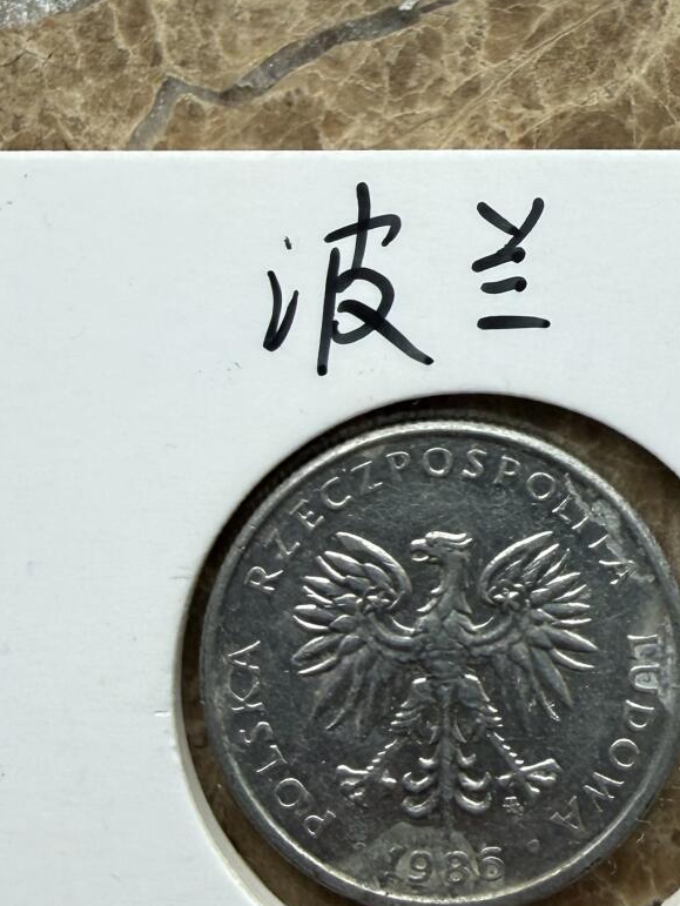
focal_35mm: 56
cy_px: 449
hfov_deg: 25.7
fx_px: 1466
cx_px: 546
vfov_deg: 34.3
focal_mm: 2.22
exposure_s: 1/99
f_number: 2.2
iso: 40
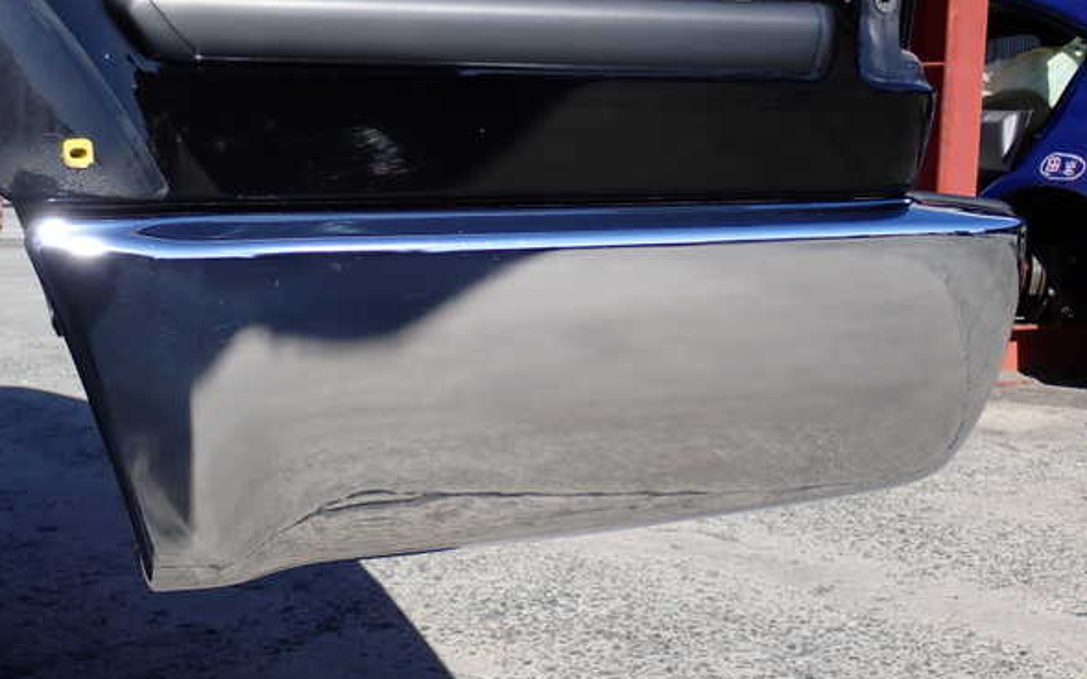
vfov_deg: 24.0
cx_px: 537
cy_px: 365
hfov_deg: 37.5
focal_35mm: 54
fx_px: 1600
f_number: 4.5
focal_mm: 9.01
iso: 100
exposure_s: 1/500
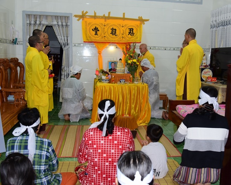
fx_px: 273
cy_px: 92
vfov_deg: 37.3
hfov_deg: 45.6
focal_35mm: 40
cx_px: 138
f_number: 5
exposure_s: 1/50
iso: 1000
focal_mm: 35
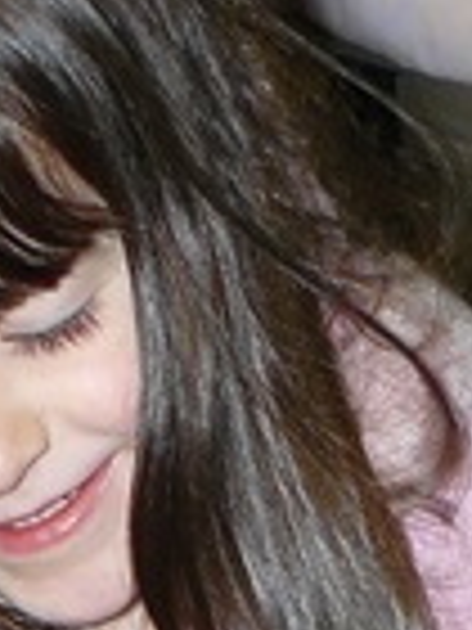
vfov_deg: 8.8
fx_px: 3600
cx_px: 238
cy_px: 1647
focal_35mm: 198
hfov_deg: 7.5
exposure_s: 1/30
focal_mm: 6
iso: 100
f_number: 2.8
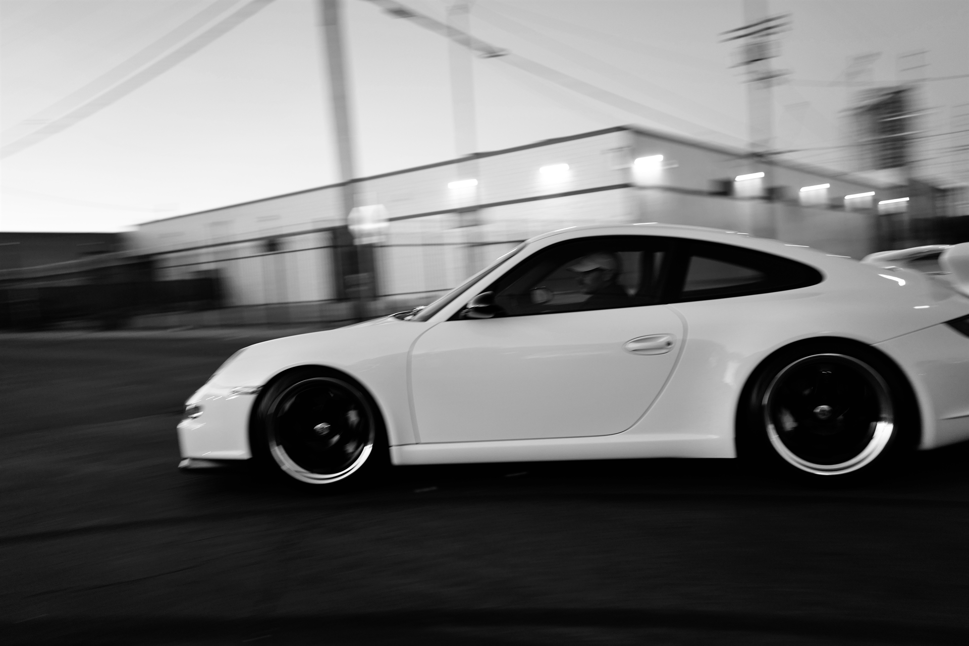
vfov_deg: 46.4
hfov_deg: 65.5
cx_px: 484
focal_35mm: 28
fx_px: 754
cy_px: 323
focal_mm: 28
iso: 320
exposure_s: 1/50
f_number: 1.7
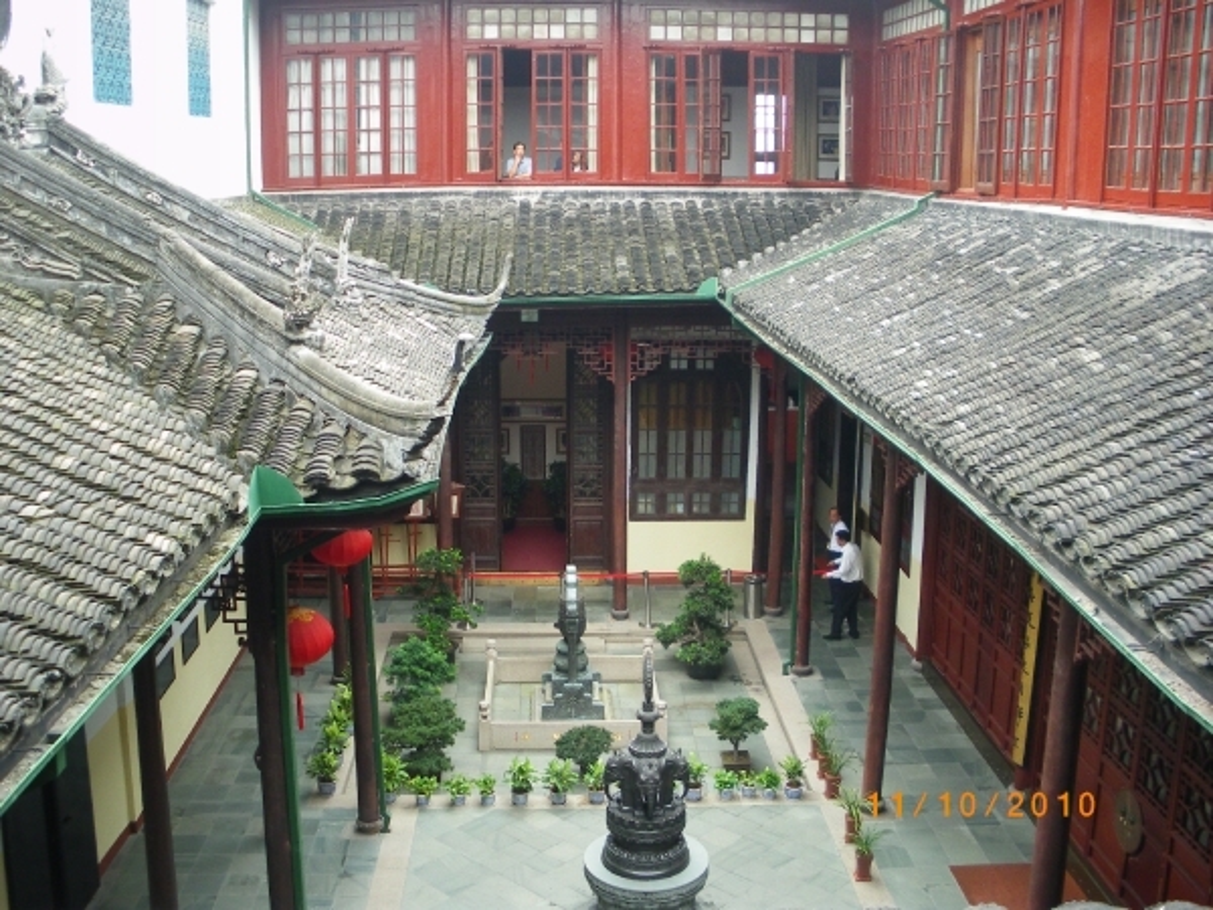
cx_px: 606
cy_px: 455
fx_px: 1261
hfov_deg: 51.4
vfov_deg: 39.7
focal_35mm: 36
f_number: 3.5
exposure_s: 1/50
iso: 160
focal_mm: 6.3
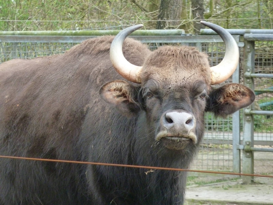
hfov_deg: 6.3
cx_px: 136
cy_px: 102
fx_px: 2484
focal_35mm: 315
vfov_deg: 4.7
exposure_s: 1/250
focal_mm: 49.2
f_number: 4.9
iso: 640
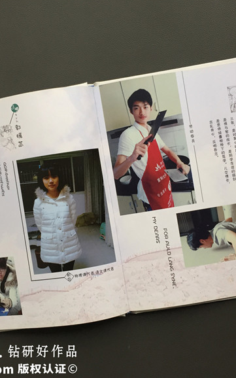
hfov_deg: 30.5
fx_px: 432
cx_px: 101
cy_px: 190
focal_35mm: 42
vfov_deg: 47.2
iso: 100
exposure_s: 1/33
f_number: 2.2
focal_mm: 4.15
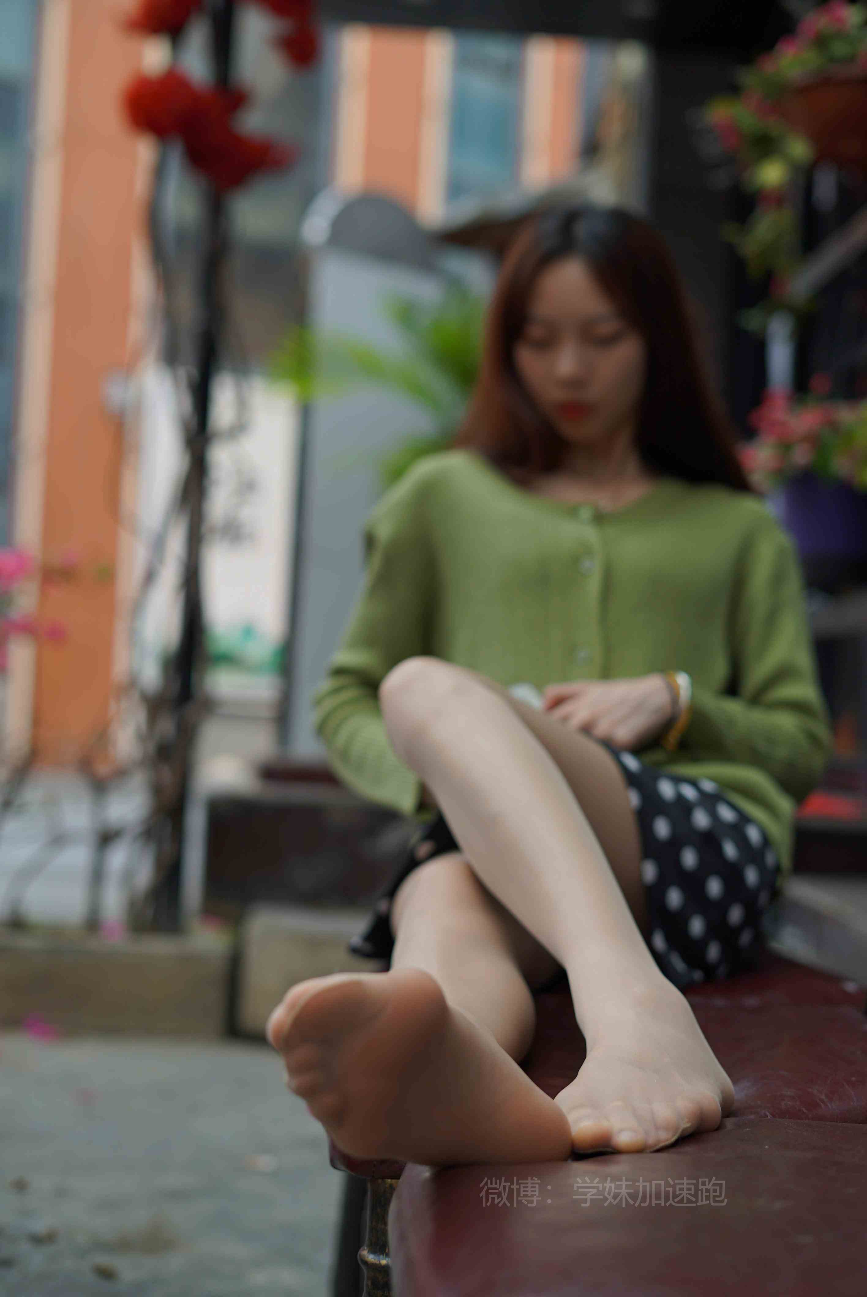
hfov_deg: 27.0
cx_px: 434
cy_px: 648
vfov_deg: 39.6
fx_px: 1804
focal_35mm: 50
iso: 100
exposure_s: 1/400
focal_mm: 50
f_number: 2.8
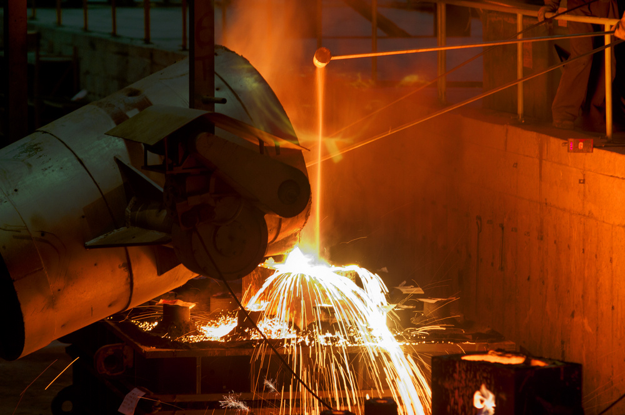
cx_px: 312
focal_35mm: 195
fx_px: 3381
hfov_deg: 10.6
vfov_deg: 7.0
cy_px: 208
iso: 200
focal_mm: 130
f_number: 3.2
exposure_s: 1/13
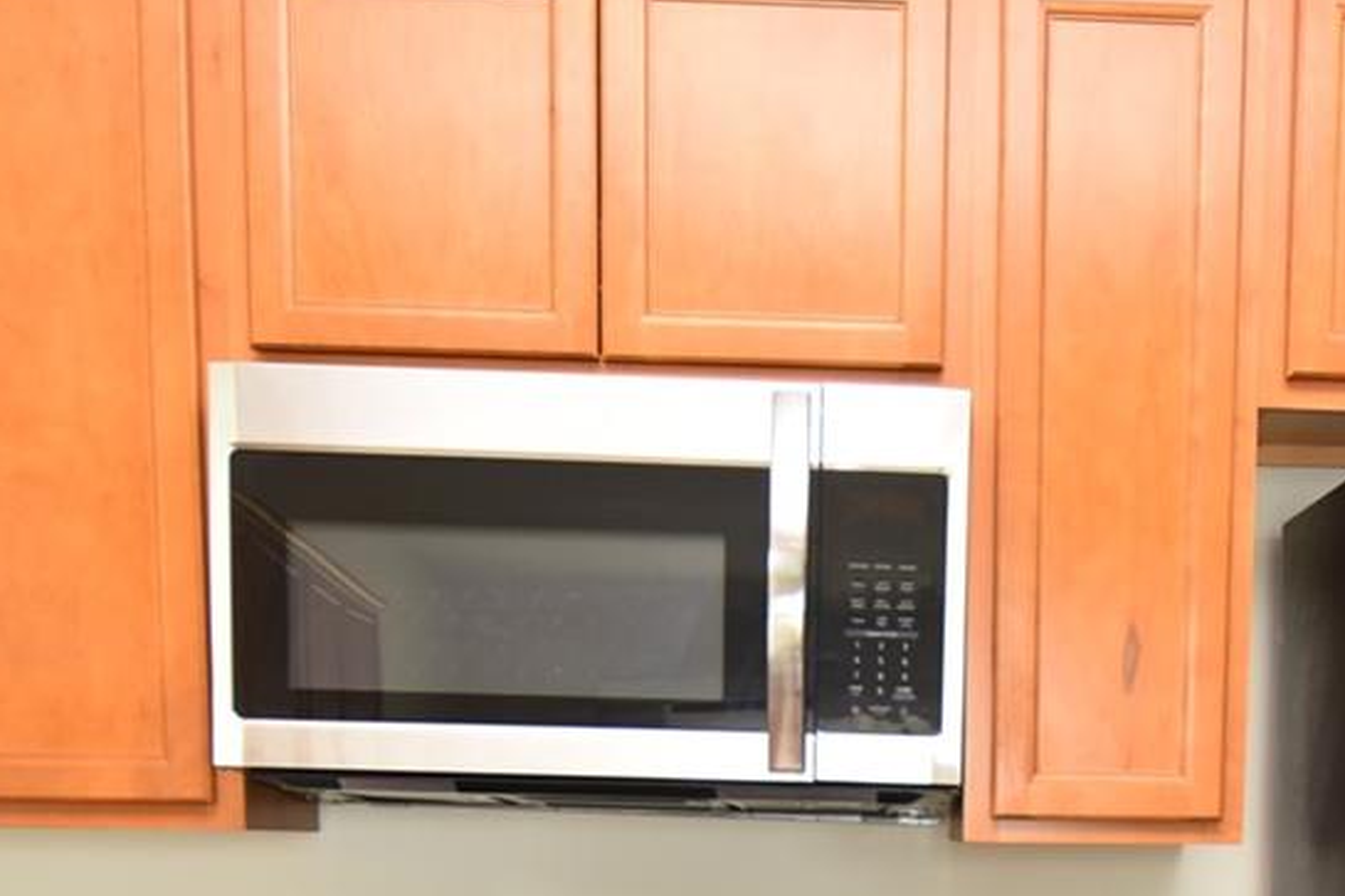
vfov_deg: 26.8
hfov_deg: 43.5
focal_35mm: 44
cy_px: 1091
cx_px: 958
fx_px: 1643
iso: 320
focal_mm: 10
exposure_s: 1/60
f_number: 4
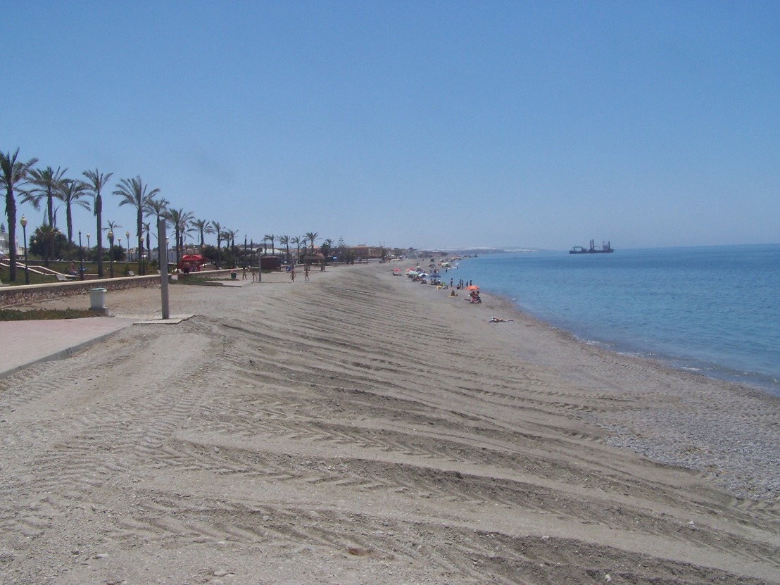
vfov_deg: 37.7
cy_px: 292
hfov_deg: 49.0
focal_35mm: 38
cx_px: 390
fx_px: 856
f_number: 5.6
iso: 80
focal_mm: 6.3
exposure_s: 1/1000
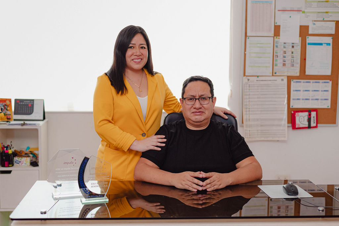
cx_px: 170
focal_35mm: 50
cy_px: 113
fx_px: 471
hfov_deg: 39.6
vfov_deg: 27.0
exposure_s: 1/200
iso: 1000
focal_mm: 50
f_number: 2.5
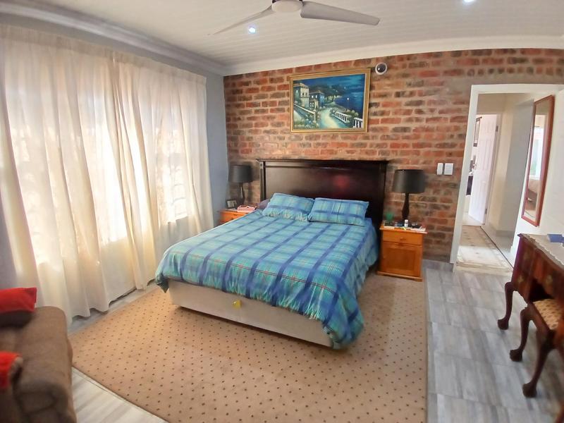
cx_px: 282
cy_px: 212
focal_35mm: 17
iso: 125
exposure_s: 1/33.3
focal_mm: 1.4
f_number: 2.2
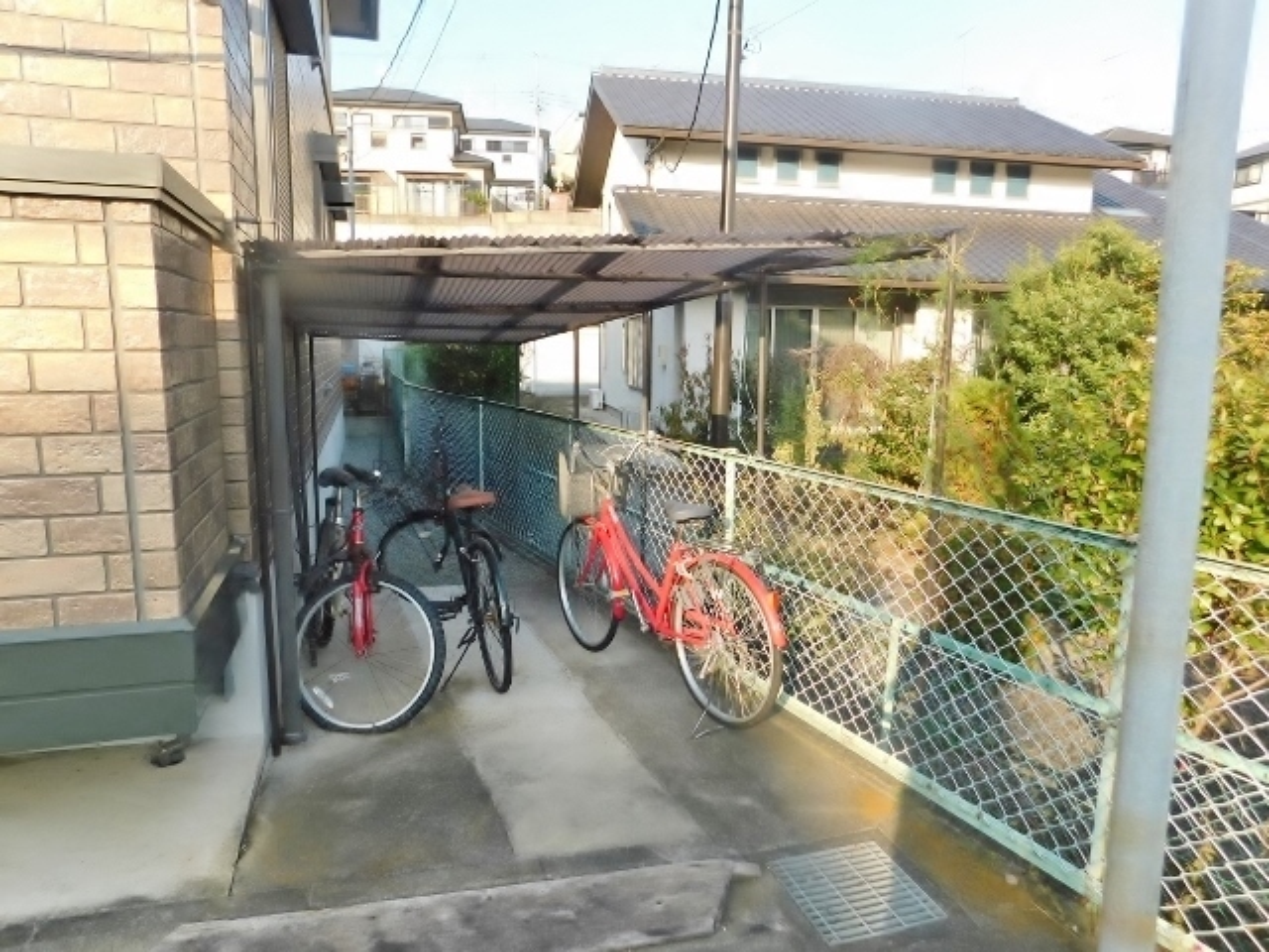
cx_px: 634
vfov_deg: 58.9
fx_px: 843
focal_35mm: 23
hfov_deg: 73.9
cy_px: 476
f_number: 3
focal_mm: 4
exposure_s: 1/400
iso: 125
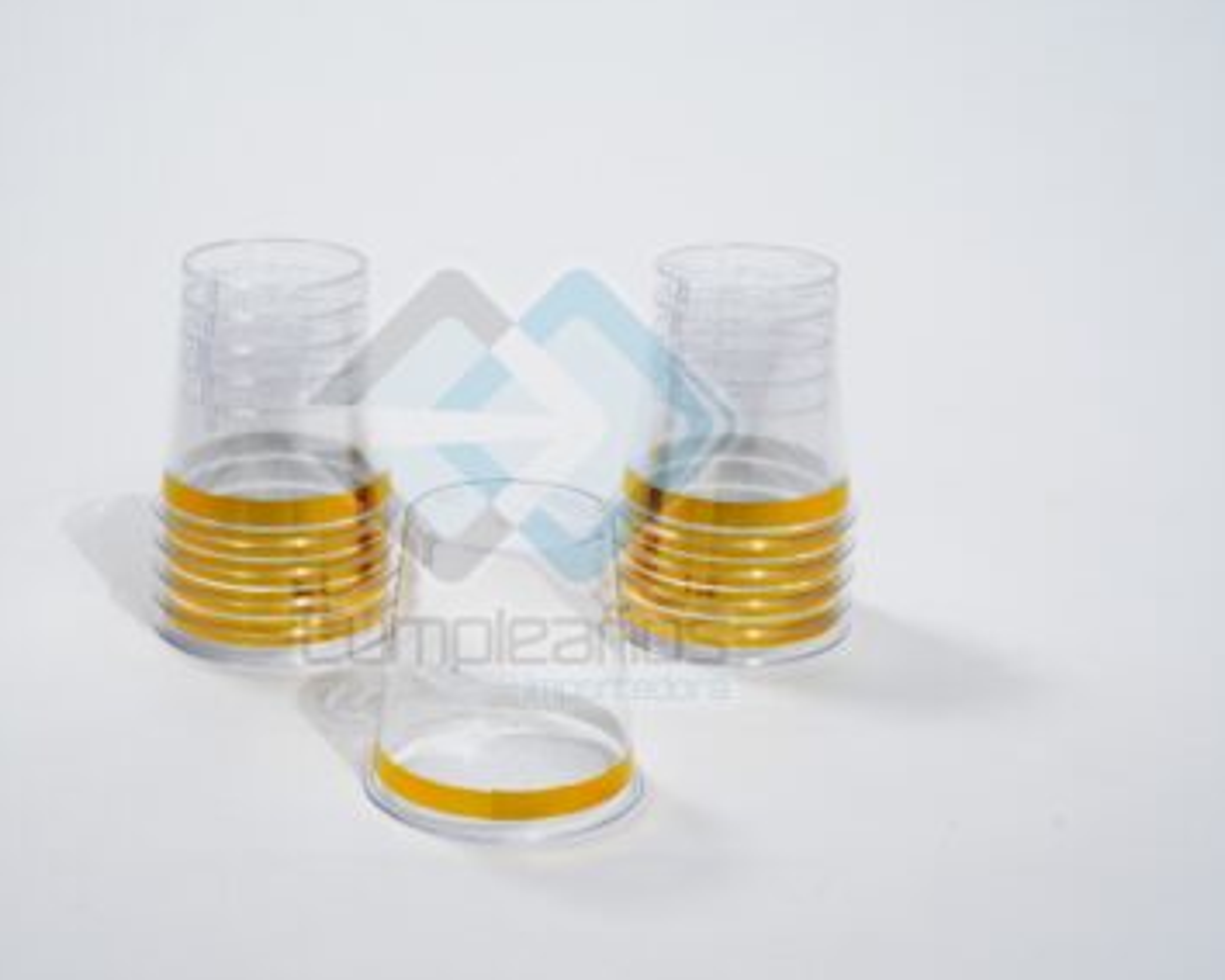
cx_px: 516
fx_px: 2356
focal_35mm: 65
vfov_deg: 23.5
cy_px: 487
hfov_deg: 29.1
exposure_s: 1/30
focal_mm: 38
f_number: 16
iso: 500
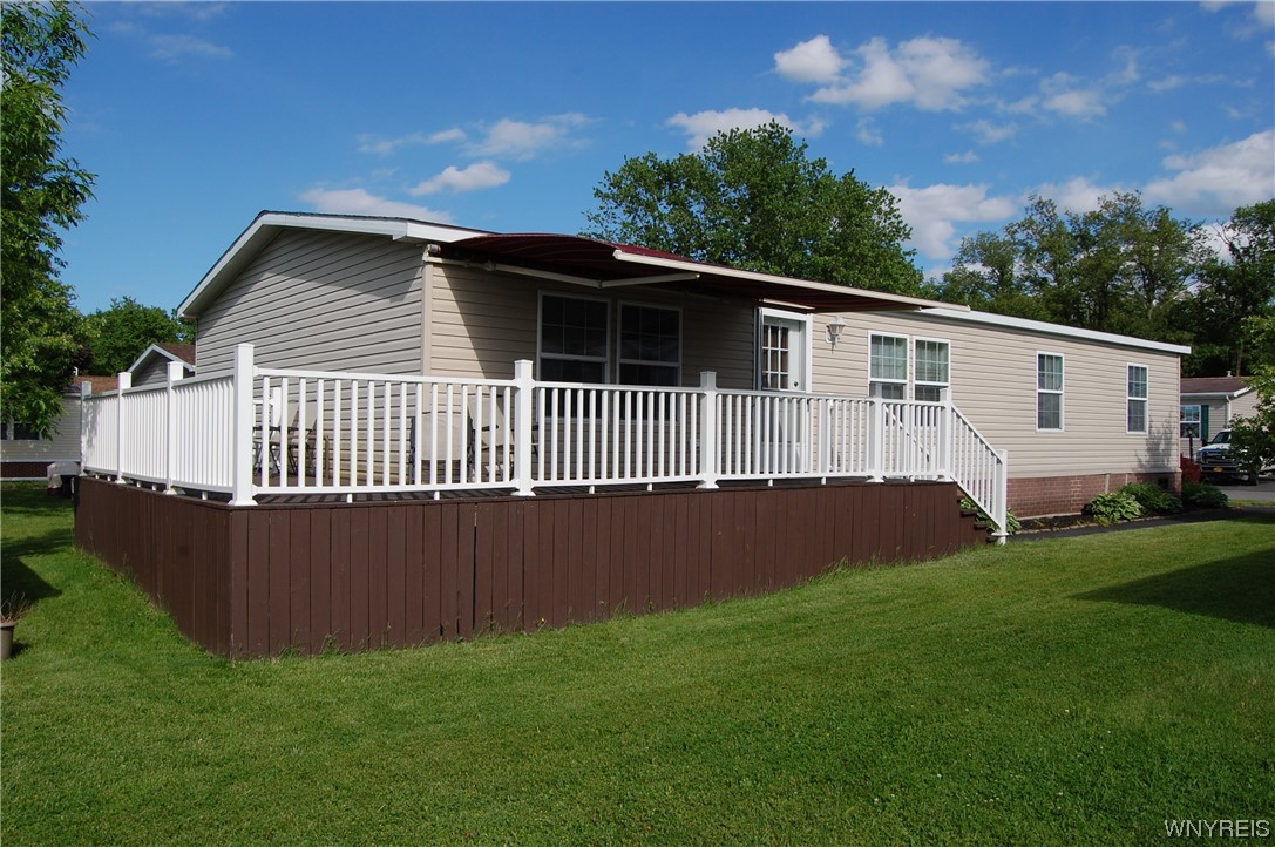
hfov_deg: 67.4
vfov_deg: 47.8
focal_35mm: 27
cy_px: 424
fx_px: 955
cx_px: 638
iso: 200
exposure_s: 1/400
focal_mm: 18
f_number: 10
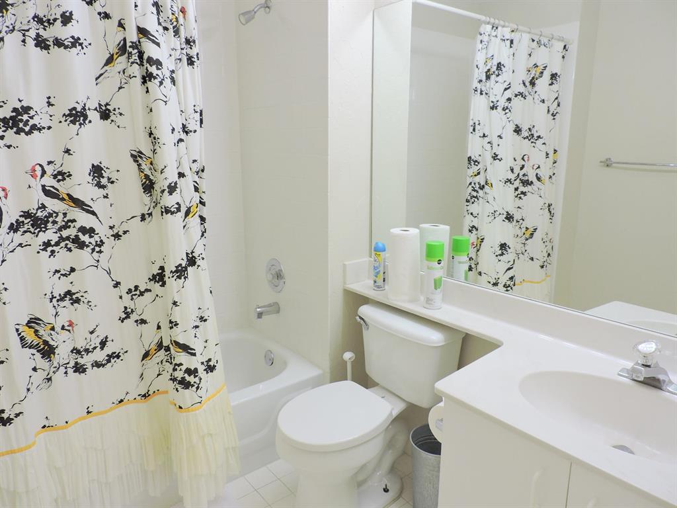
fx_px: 469
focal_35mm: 24
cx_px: 338
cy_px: 254
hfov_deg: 71.6
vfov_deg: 56.8
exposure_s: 1/30
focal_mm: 4.3
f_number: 3
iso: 100
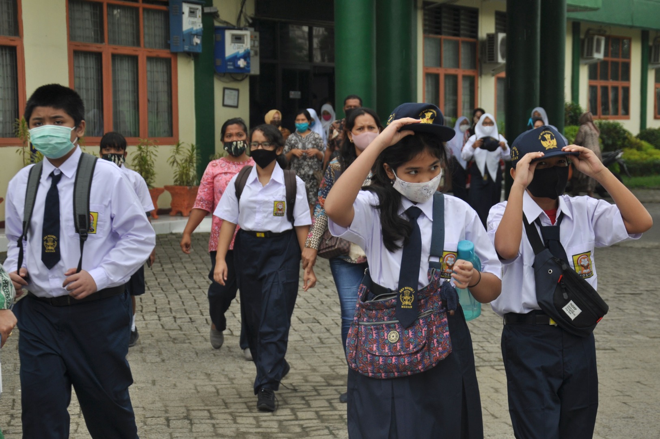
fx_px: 1373
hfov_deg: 27.0
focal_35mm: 75
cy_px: 220
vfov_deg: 18.1
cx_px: 330
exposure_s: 1/200
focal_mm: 50
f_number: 5
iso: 200
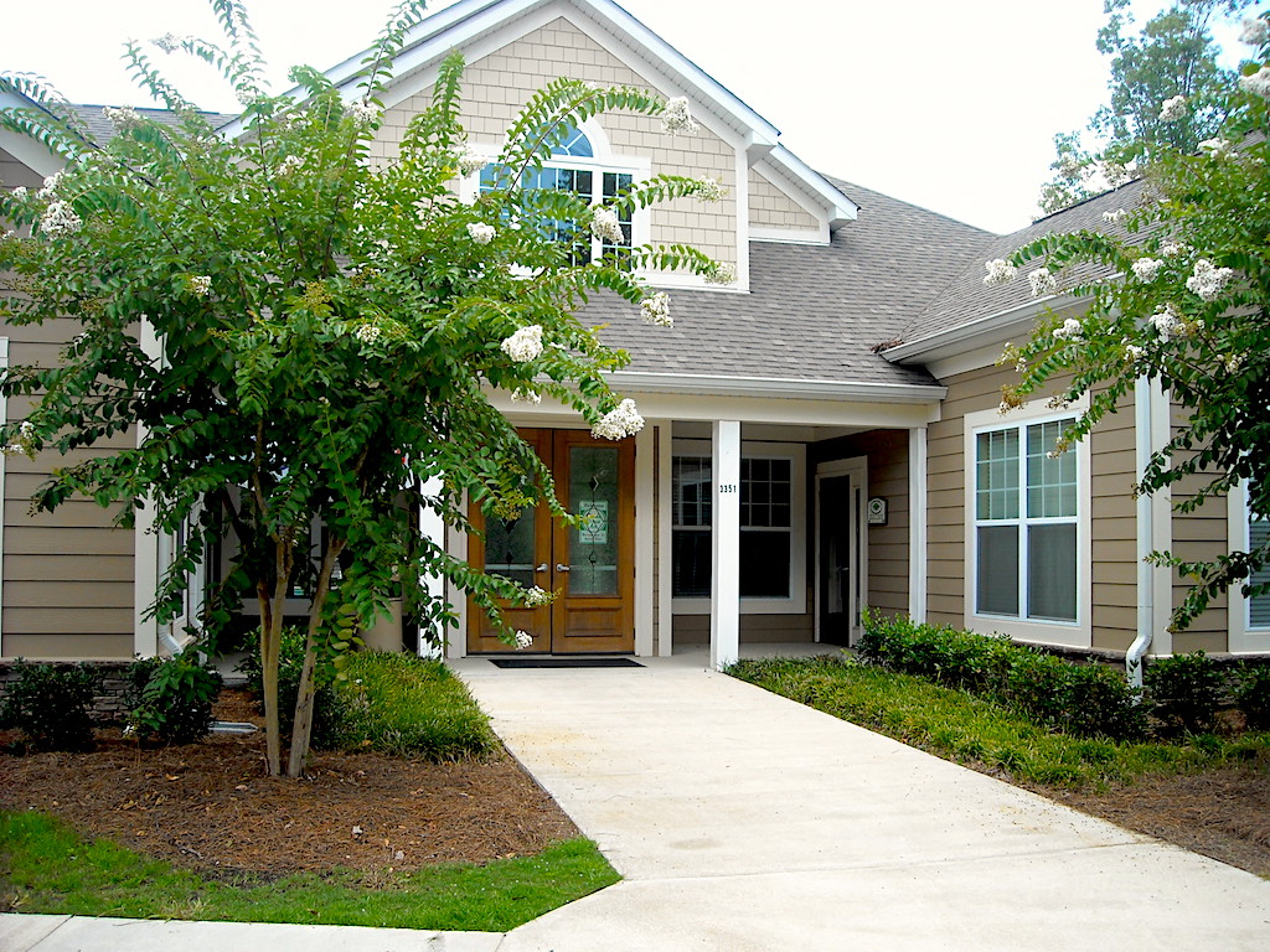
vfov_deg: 40.7
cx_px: 635
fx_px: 1284
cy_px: 476
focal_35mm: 35
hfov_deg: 52.6
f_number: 2.8
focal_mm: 5.7
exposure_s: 1/228
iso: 64
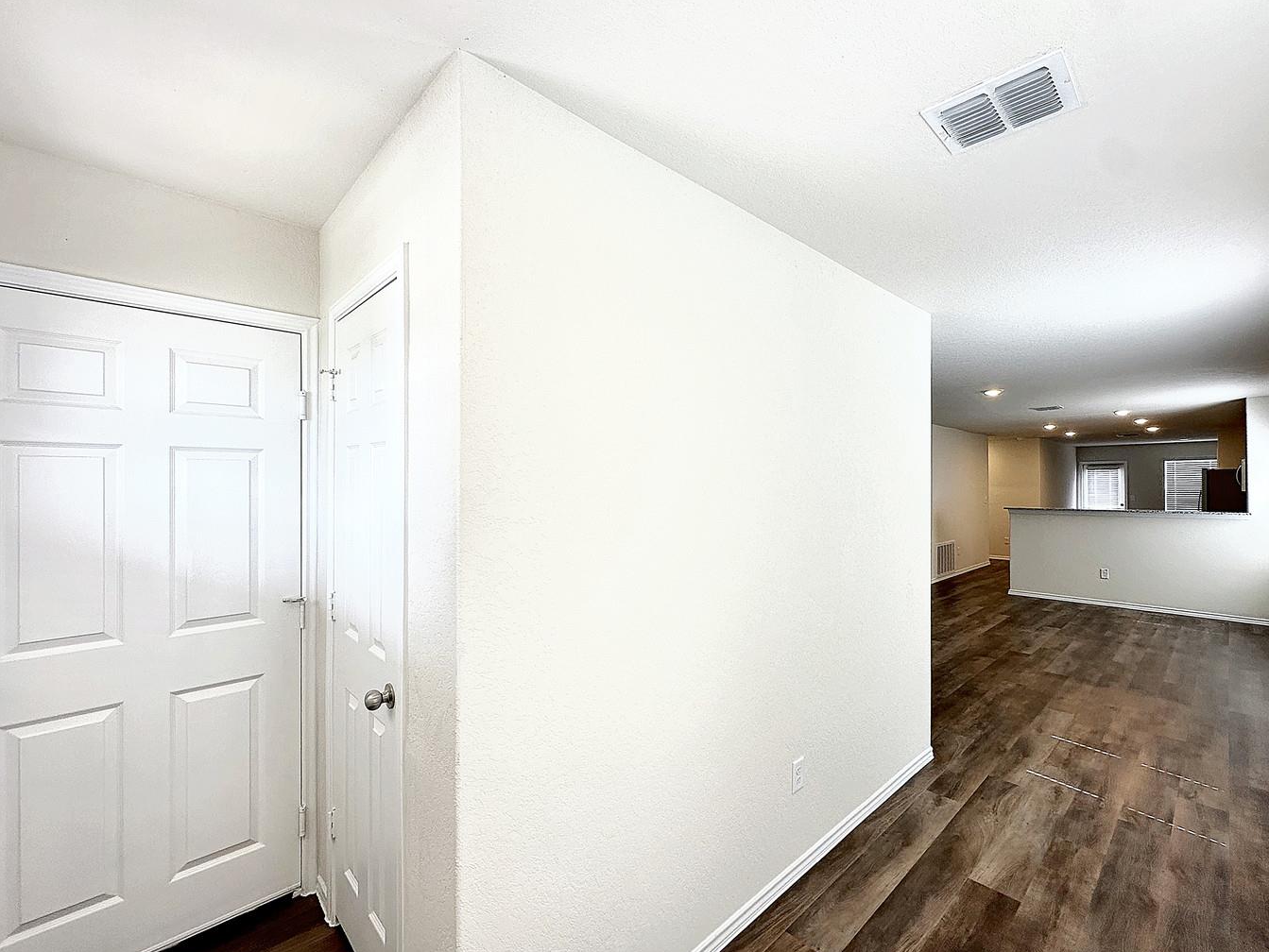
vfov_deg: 81.7
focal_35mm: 15
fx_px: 550
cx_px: 679
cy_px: 460
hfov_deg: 98.0
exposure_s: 1/120
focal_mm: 2.2
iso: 50
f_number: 2.2
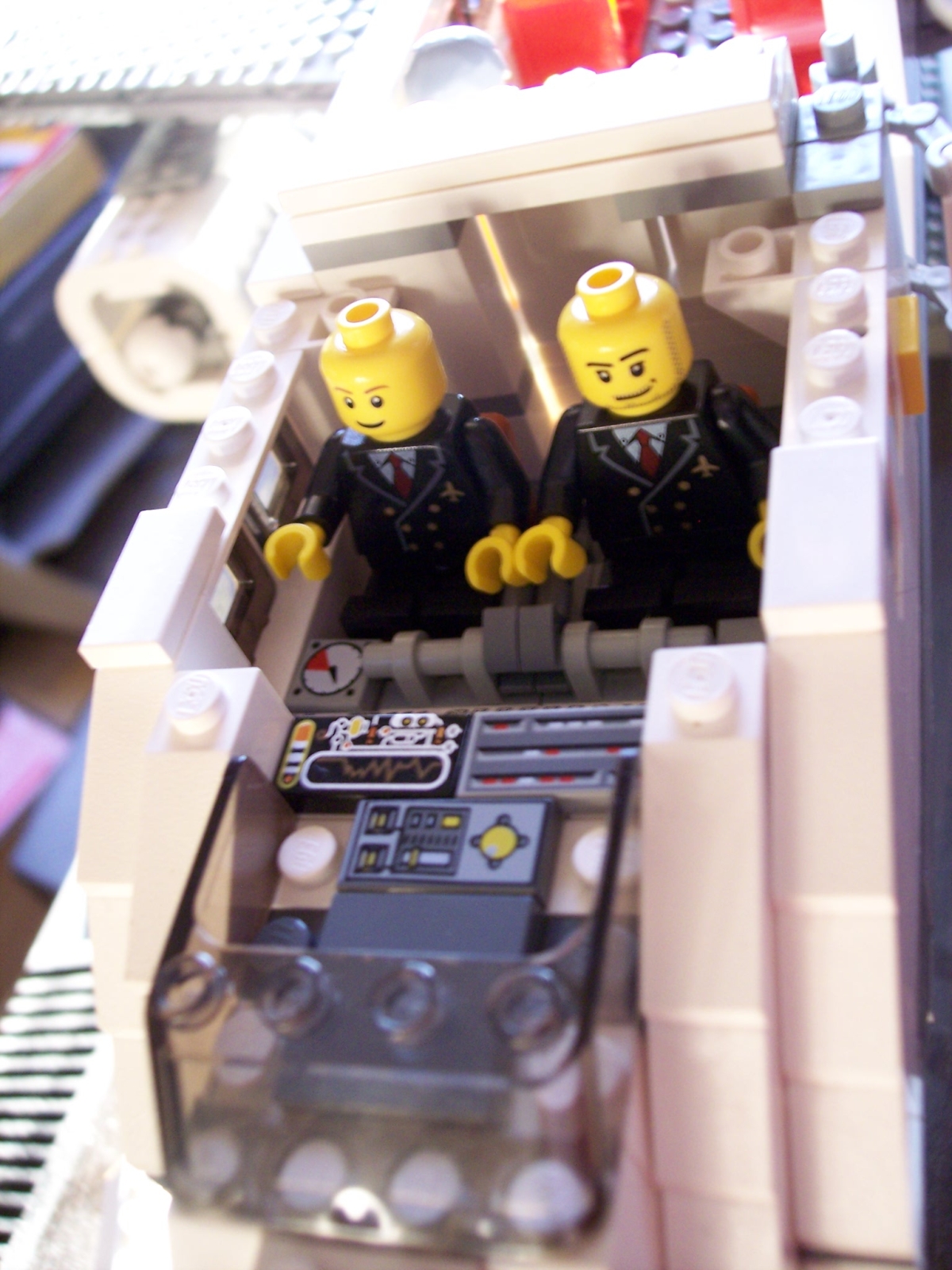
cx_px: 476
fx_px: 1430
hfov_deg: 36.8
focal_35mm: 39
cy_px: 635
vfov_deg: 47.9
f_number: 3.4
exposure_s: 1/10
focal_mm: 8
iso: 200
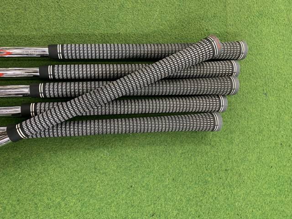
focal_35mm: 26
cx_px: 146
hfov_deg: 67.3
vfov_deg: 53.1
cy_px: 110
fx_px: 219
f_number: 1.8
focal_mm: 4.25
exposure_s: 1/60
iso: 250
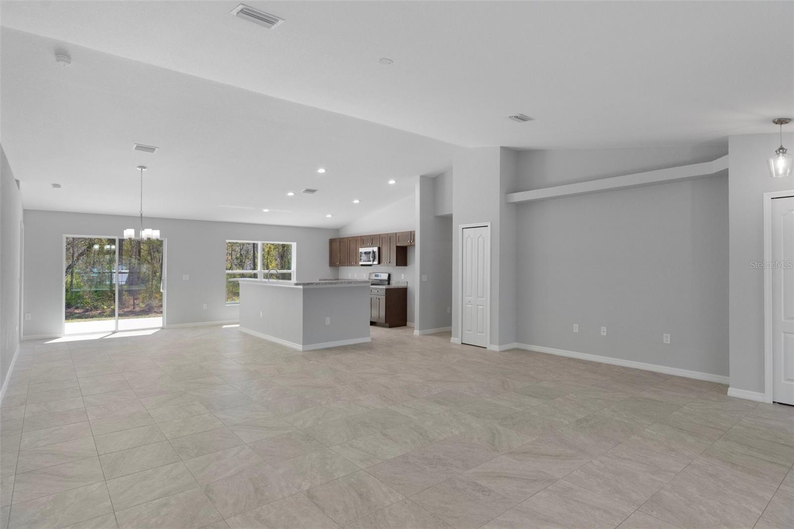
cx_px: 397
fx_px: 430
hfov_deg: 85.4
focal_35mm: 20
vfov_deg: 63.2
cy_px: 264
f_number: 8
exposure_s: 1/15
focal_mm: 13
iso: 320
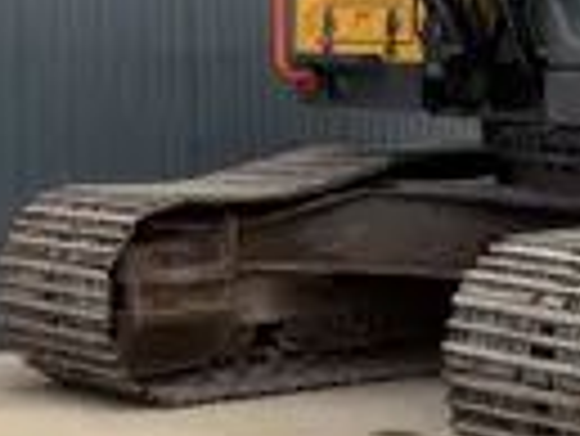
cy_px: -333
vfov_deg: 11.6
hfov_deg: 16.3
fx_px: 1996
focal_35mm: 119
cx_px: 45
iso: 100
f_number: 1.78
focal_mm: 6.76
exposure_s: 1/950
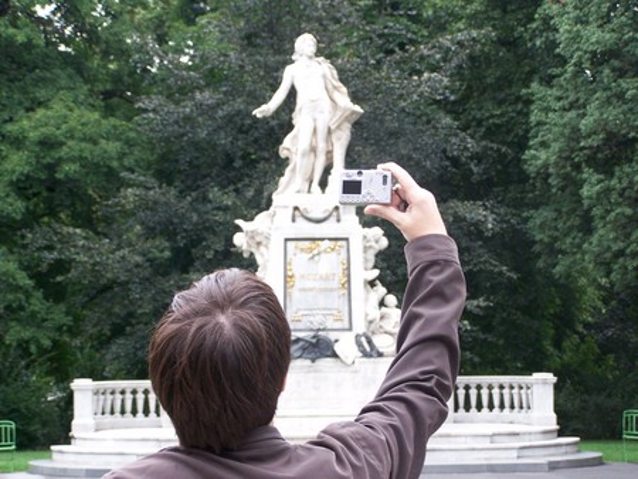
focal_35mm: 105
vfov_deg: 14.1
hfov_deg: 18.7
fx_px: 1936
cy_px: 240
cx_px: 319
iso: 140
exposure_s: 1/80
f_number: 3.2
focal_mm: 17.5
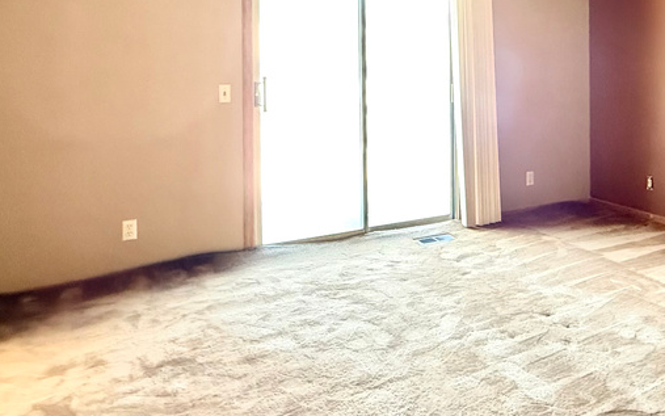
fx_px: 544
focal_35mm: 30
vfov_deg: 40.0
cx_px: 454
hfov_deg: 61.1
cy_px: 79
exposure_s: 1/60
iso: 1000
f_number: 2.2
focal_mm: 2.22
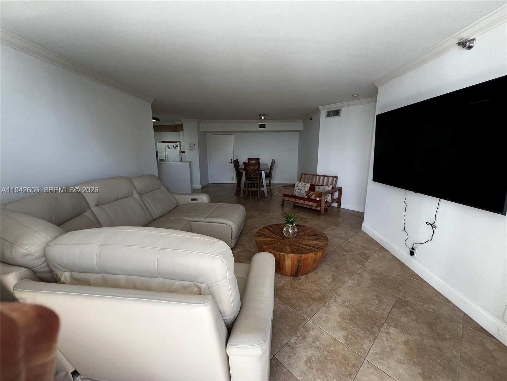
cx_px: 254
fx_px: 190
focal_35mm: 13
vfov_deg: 89.9
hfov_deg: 106.2
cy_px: 190
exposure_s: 1/99
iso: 80
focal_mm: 1.57
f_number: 1.8
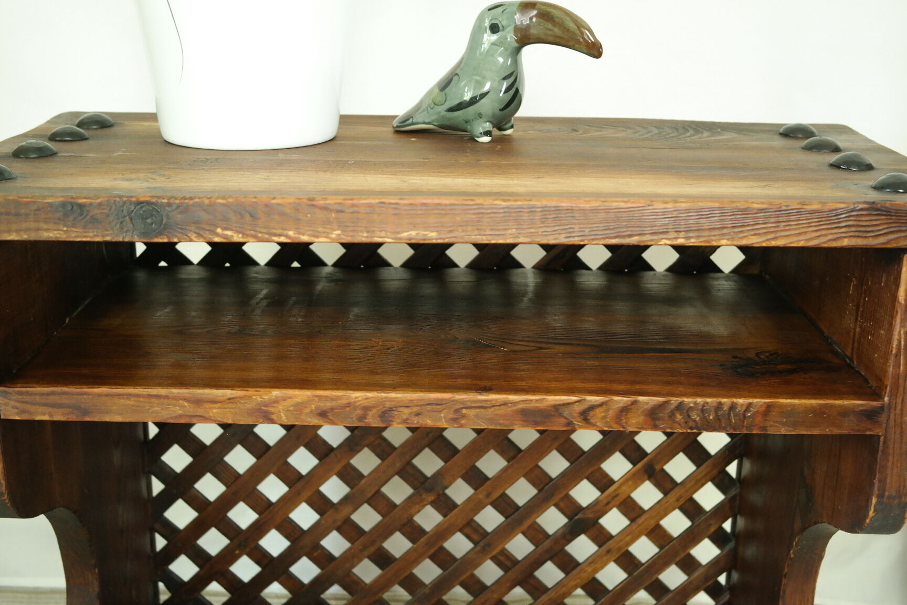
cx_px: 454
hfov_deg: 45.4
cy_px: 302
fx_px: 1083
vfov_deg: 31.2
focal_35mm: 43
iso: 1600
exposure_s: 1/30
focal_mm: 28
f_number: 5.6
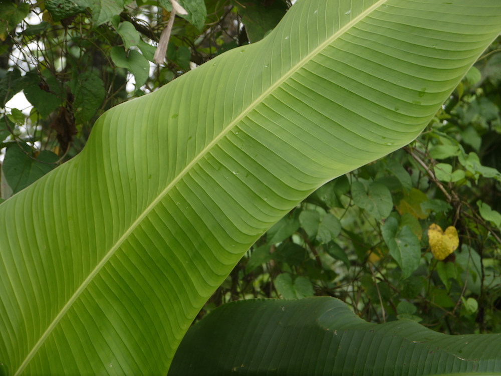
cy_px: 188
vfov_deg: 17.6
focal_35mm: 84
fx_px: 1216
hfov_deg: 23.3
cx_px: 250
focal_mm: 42
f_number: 5.6
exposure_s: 1/160
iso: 160
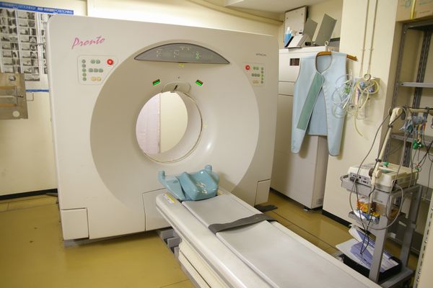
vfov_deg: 50.4
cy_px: 144
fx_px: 307
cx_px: 216
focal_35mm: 26
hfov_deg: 70.4
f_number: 2.8
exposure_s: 1/13
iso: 200
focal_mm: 17
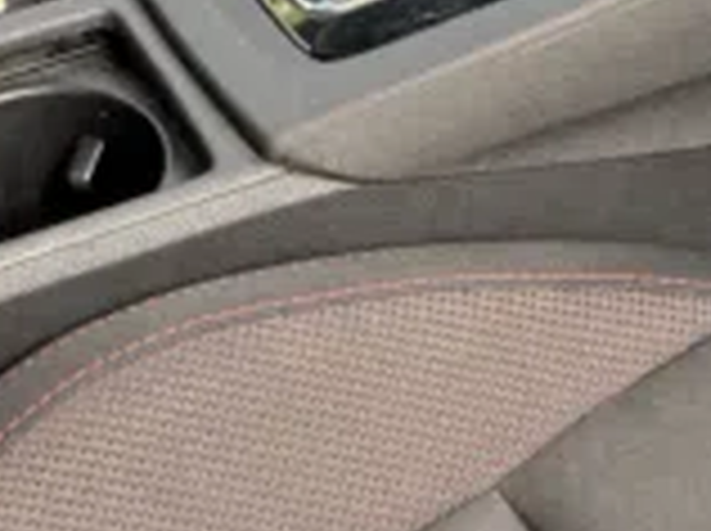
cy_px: -675
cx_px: 508
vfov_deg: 9.2
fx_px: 2994
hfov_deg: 13.5
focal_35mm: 146
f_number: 1.78
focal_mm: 6.76
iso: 200
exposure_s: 1/121
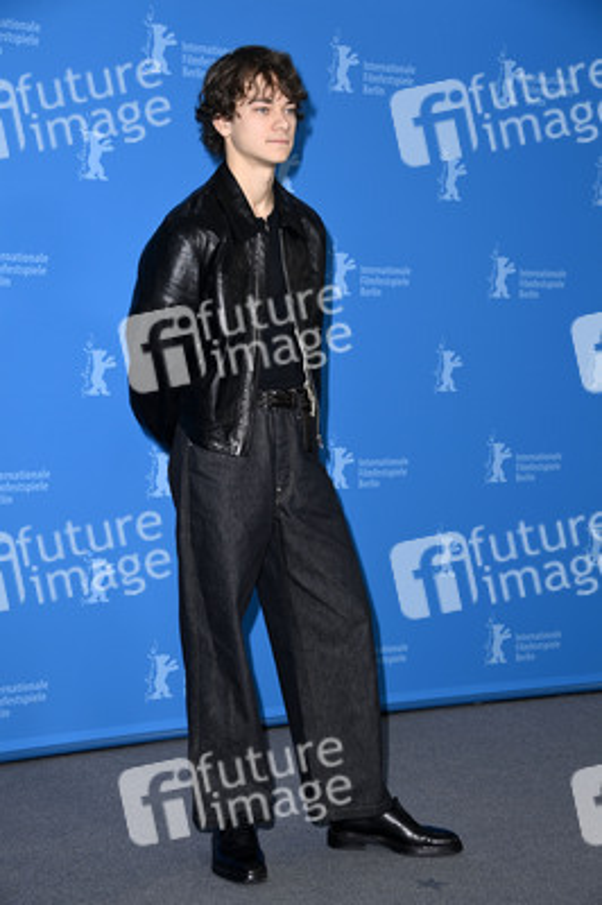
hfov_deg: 20.9
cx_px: 301
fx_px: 1633
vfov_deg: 31.0
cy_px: 452
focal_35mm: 65
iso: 640
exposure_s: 1/250
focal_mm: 65
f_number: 5.6
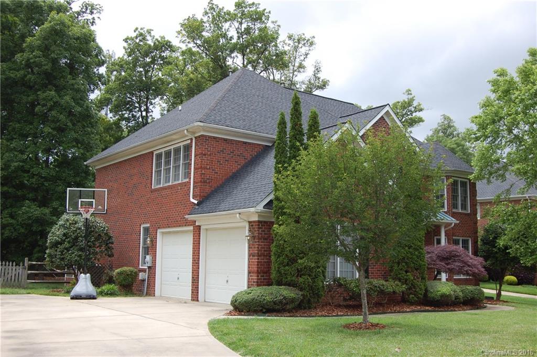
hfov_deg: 49.6
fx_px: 581
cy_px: 178
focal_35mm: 39
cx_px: 268
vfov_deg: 34.1
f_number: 7.1
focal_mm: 26
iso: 200
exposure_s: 1/200
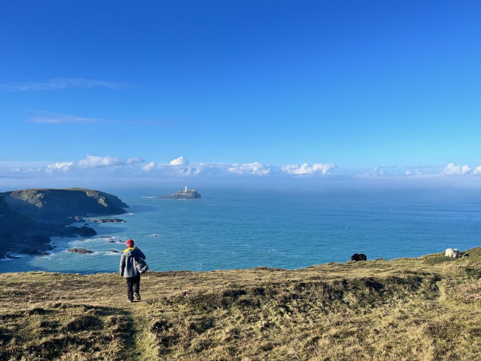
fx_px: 375
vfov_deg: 51.4
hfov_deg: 65.3
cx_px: 235
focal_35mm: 27
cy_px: 177
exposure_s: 1/3521
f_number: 1.6
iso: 50
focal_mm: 5.1
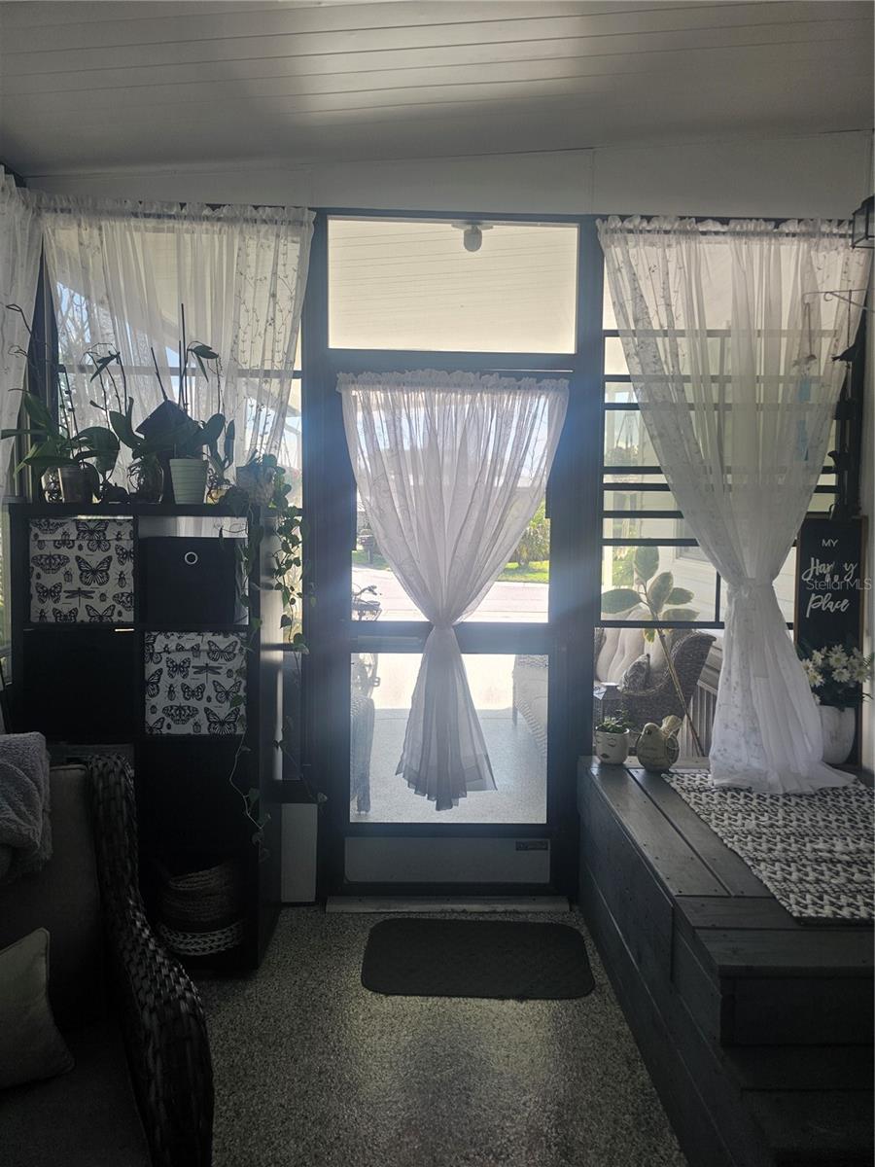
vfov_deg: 73.9
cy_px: 584
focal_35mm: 23
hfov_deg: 58.9
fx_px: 775
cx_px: 438
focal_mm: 6.3
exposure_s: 1/180
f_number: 1.7
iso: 40
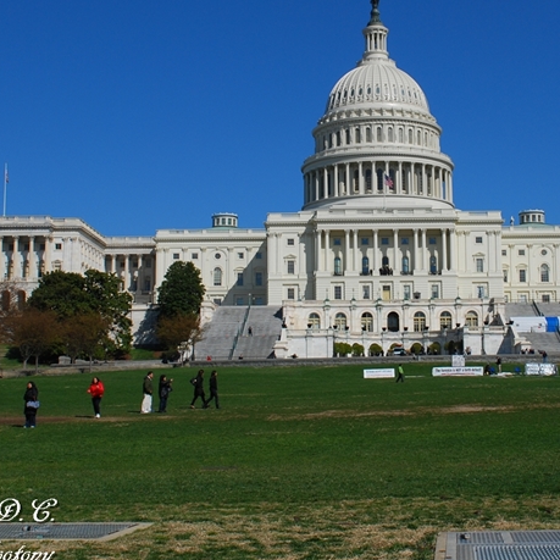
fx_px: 1098
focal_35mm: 60
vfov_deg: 28.5
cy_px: 216
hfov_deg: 28.4
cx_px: 372
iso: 100
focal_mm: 24
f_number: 11
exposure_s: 1/250
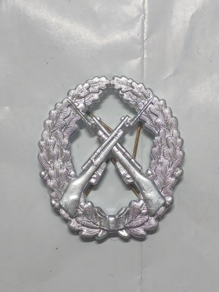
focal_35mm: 68
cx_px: 110
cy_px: 146
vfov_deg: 28.6
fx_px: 574
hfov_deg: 21.6
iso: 640
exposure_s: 1/33
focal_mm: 5.52
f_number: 1.95
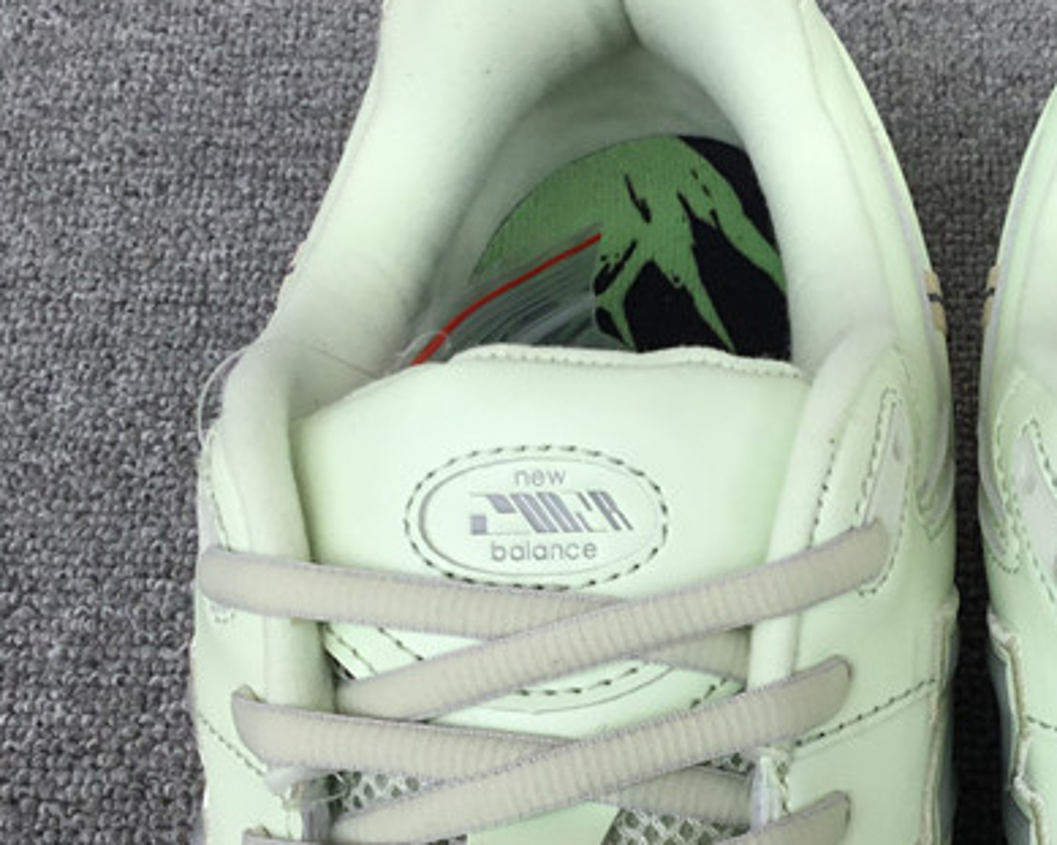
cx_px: 1014
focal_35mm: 70
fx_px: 2189
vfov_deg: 21.8
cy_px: 534
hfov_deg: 26.0
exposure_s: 1/488
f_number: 2.4
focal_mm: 3.3
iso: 25
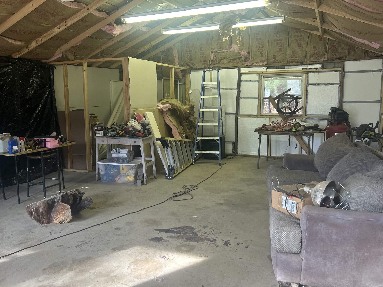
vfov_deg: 44.2
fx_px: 354
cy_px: 143
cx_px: 168
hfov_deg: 56.7
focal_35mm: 32
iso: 64
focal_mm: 5.7
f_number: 1.5
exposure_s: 1/120
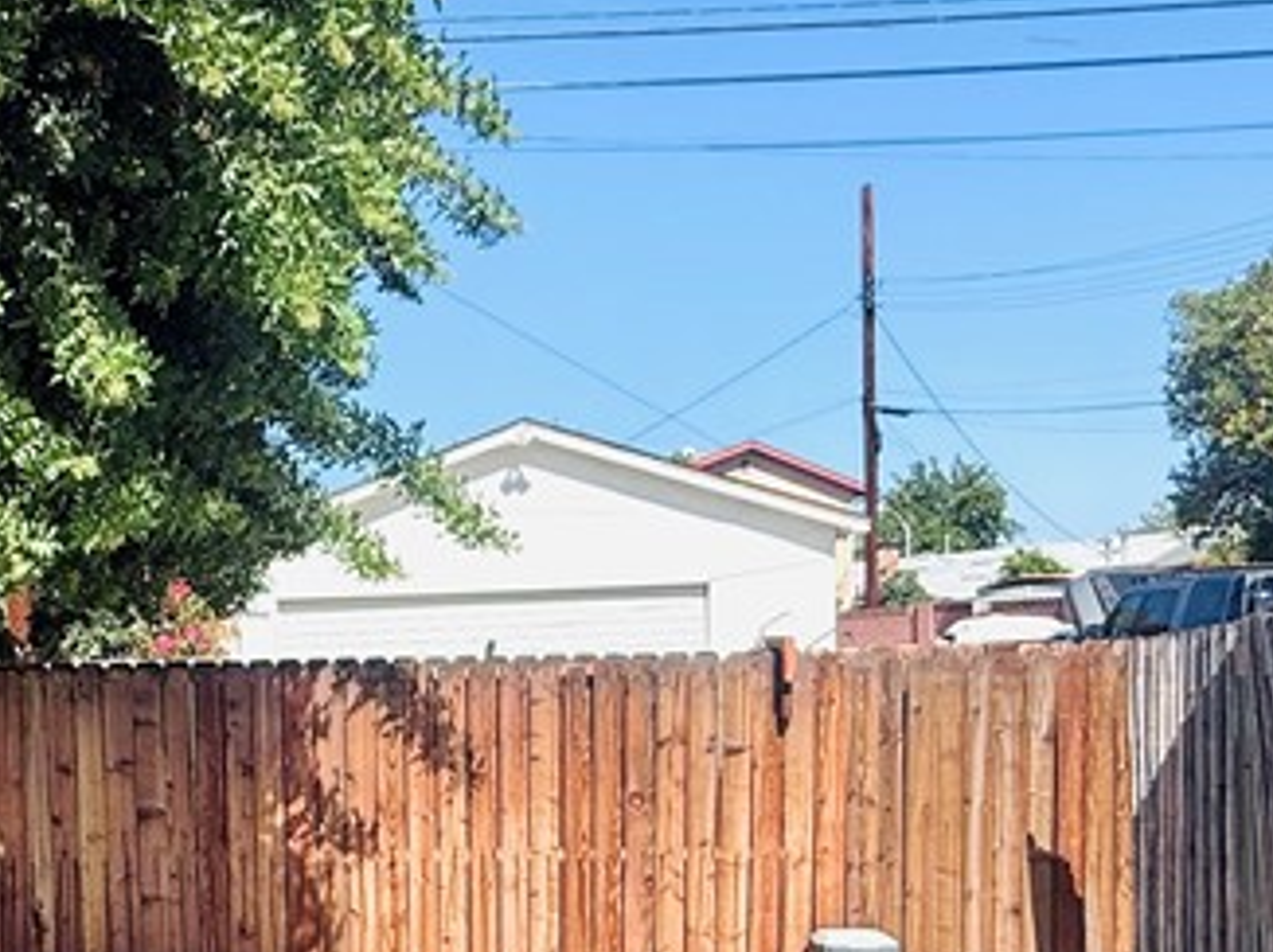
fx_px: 1617
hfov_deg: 40.7
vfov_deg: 32.0
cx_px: 211
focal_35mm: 44
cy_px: 753
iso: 50
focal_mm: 2.22
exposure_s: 1/2320
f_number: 2.2
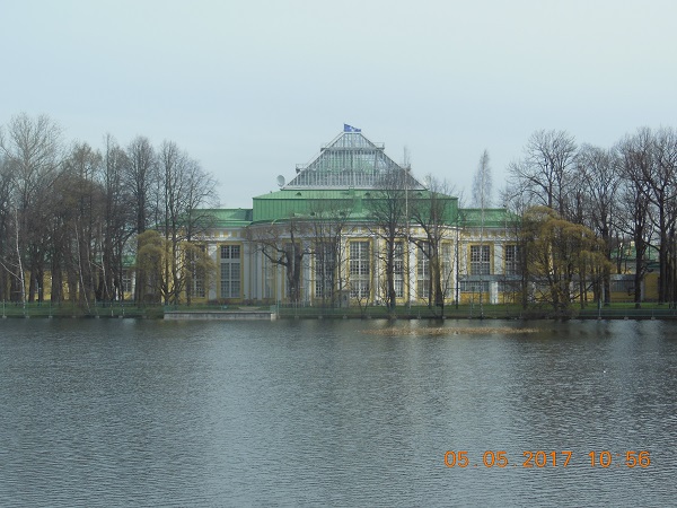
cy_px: 254
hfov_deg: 27.8
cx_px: 338
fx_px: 1369
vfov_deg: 21.0
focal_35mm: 70
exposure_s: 1/500
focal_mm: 12.4
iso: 125
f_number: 5.2
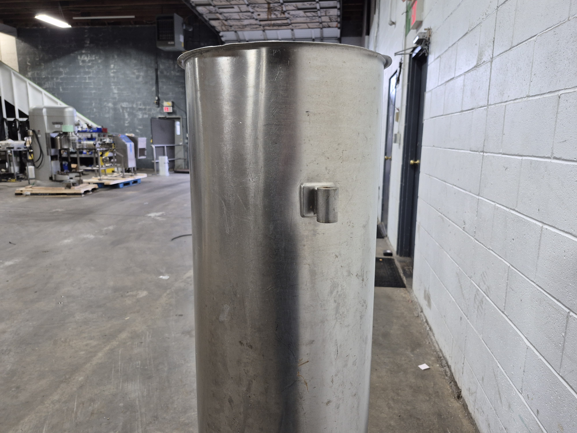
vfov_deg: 58.9
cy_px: 216
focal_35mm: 23
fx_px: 383
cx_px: 288
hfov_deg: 73.9
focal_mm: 5.4
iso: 320
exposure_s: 1/120
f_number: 1.8
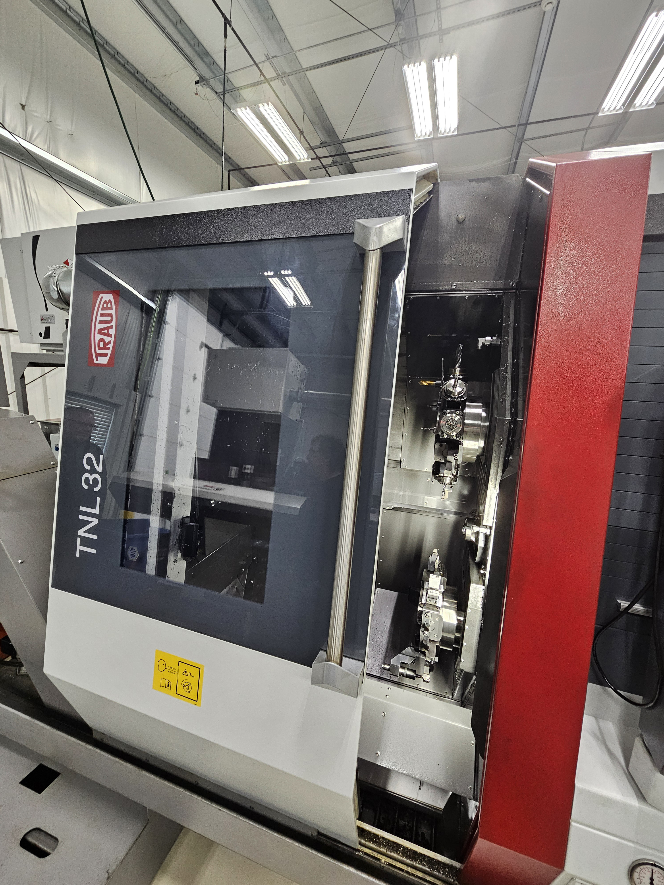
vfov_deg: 106.2
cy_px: 442
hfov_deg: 89.9
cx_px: 332
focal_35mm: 13
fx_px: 332
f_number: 2.2
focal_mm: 2.2
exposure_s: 1/60
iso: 200
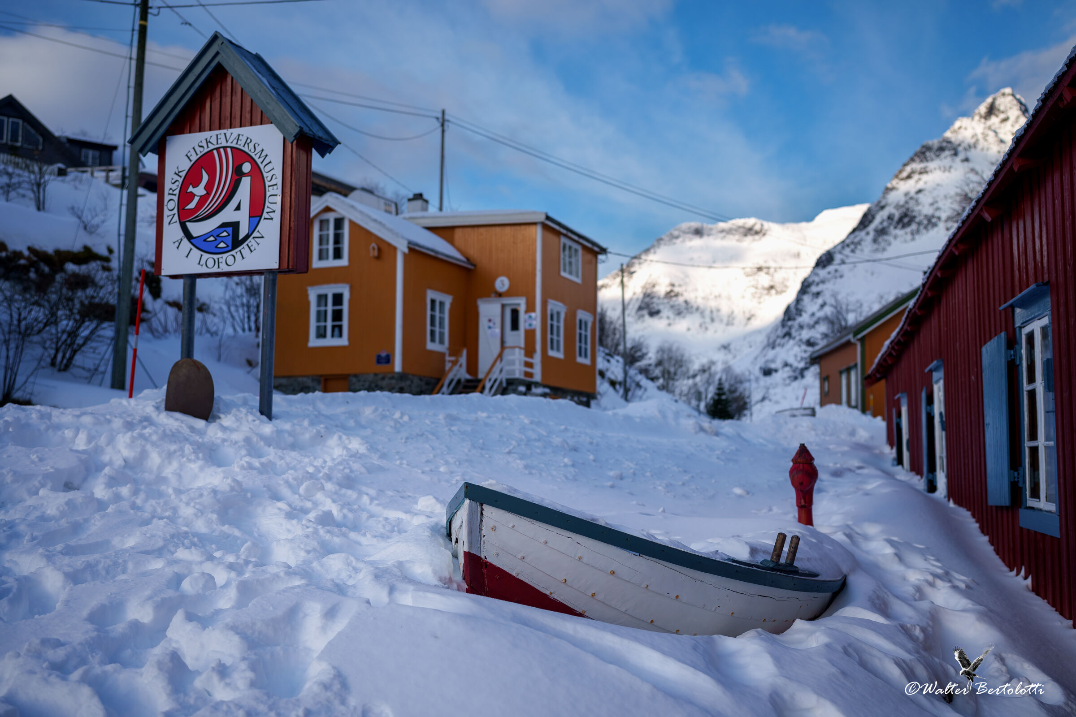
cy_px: 358
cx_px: 538
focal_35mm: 35
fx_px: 1046
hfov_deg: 54.4
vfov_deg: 37.9
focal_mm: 35
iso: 100
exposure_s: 1/5000
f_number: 2
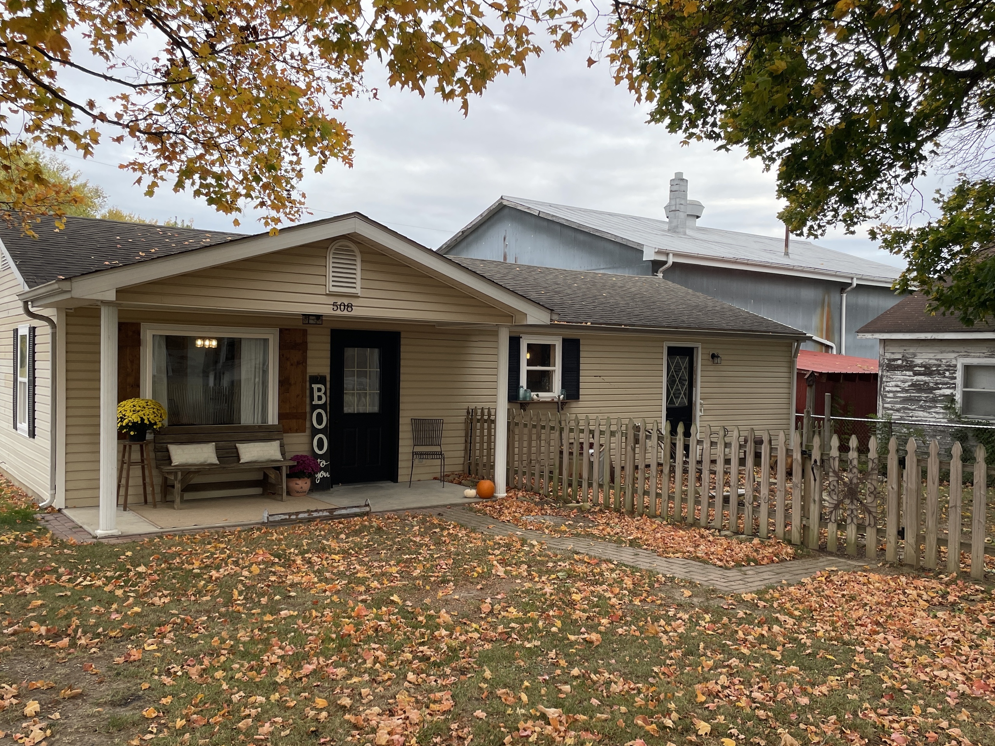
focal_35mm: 31
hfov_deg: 58.4
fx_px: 891
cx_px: 502
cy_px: 392
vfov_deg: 45.4
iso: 32
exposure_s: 1/404
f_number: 1.6
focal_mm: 4.2
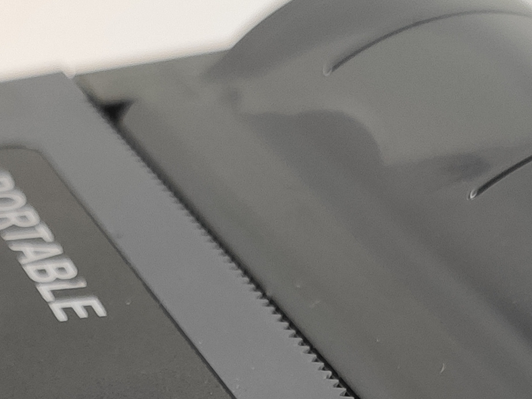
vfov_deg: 12.1
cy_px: 696
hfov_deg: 17.4
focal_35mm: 113
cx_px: 245
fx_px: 1737
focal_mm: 4.77
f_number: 1.75
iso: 305
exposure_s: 1/100
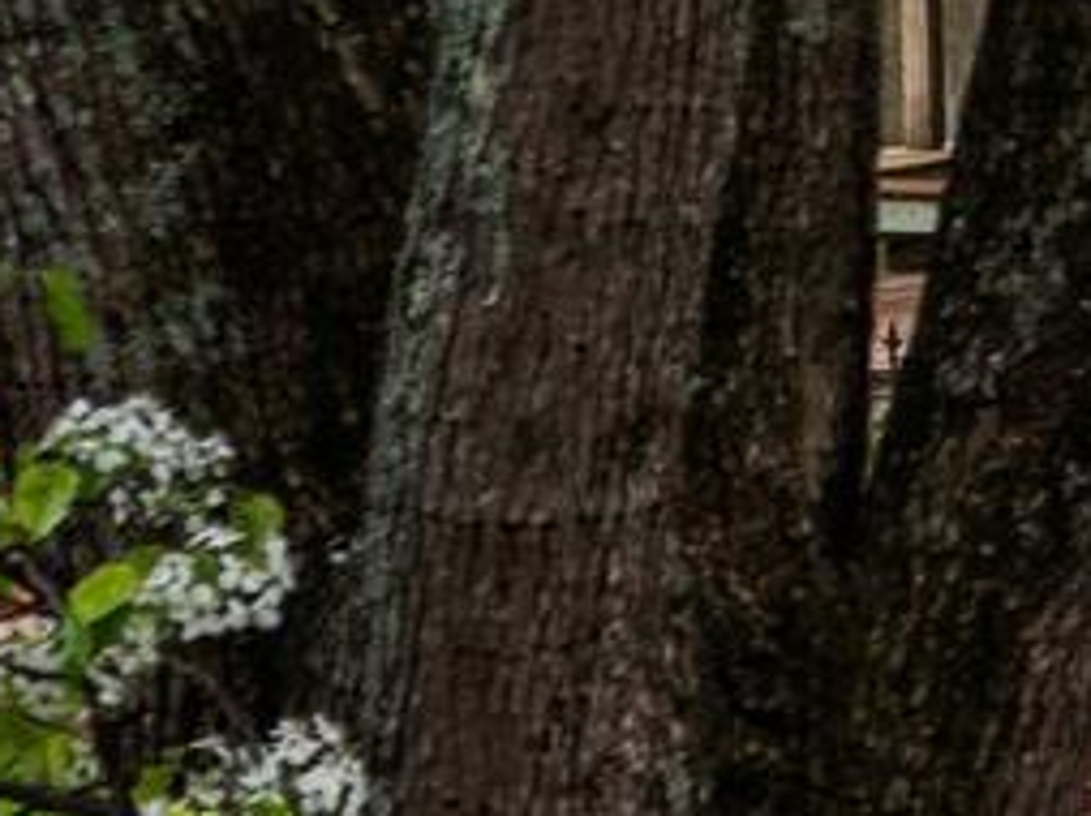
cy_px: -618
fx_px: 10989
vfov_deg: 4.2
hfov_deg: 5.1
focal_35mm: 349
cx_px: 4343
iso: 400
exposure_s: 1.3
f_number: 6.3
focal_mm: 30
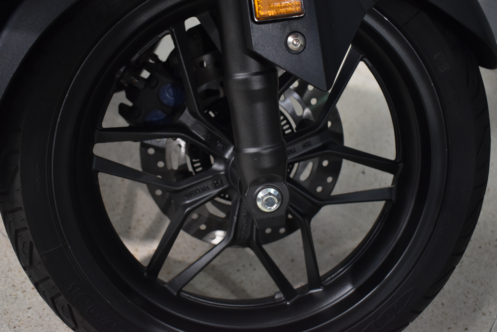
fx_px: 559
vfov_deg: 33.0
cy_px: 166
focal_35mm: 40
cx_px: 248
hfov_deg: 47.9
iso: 800
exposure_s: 1/50
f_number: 4
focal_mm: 27
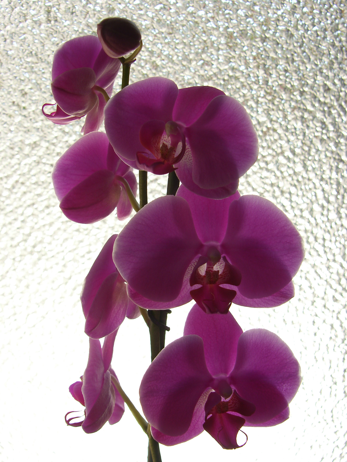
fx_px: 668
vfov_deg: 38.2
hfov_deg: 29.1
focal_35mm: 50
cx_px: 174
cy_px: 231
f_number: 4
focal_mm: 12.9
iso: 50
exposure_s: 1/160
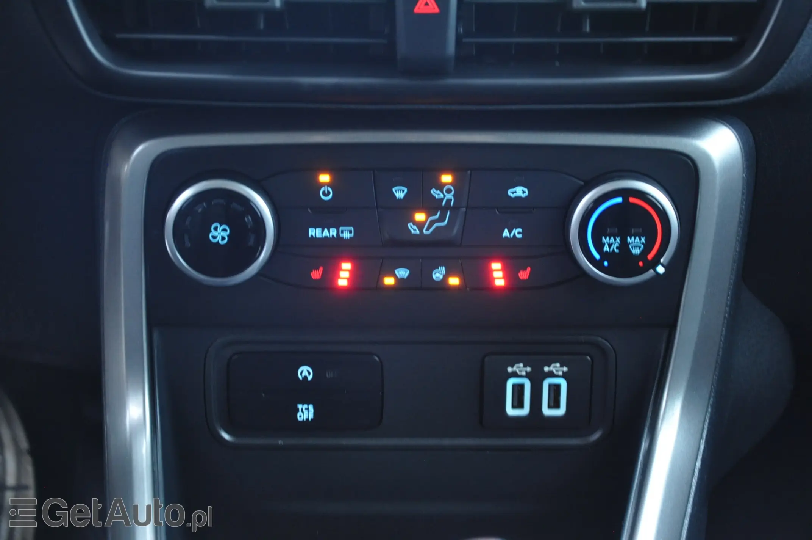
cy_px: 270
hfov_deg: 20.6
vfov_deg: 13.8
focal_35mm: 99
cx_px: 406
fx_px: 2230
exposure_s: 1/8
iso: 1600
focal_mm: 66
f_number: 5.3
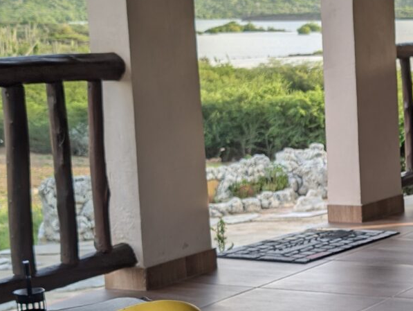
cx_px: 506
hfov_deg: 18.0
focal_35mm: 103
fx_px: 1230
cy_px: 270
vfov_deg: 14.3
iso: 22
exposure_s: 1/378
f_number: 1.68
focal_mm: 6.9
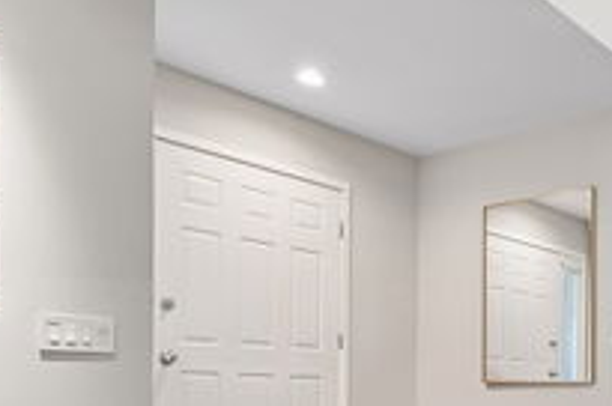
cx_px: 618
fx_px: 662
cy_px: 391
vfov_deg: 31.9
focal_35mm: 39
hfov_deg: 42.5
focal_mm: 14
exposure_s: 1/4
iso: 200
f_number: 9.5
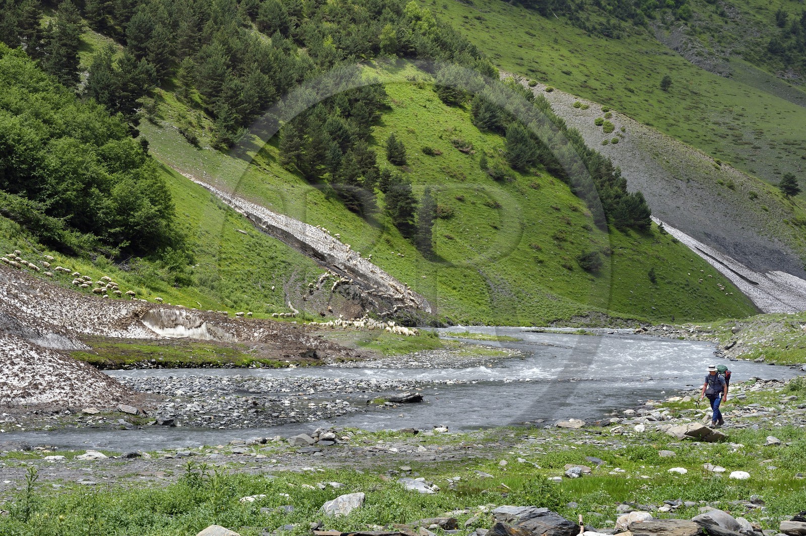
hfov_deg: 28.9
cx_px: 403
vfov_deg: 19.4
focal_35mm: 70
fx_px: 1566
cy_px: 268
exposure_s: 1/250
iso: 320
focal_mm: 70
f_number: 14
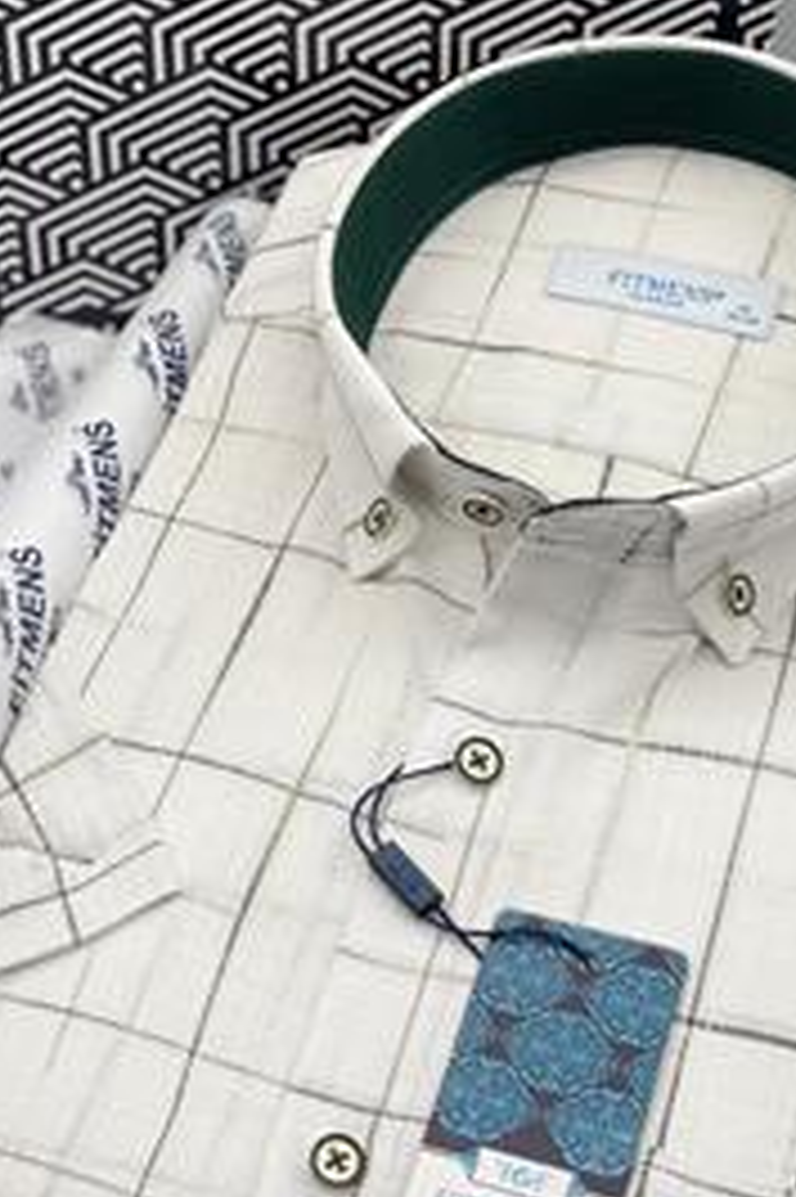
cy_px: 556
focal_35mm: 84
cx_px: 454
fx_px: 2789
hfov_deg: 16.2
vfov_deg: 24.2
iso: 25
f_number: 2
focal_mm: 6
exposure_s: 1/124
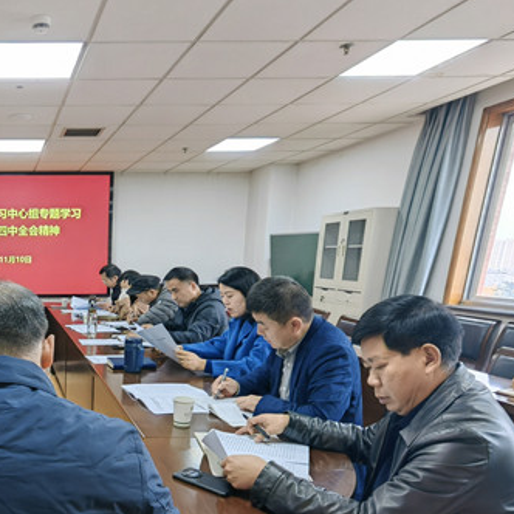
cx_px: 2
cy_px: 389
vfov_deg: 56.0
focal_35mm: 27
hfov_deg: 48.7
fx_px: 454
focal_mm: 1.76
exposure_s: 1/33.3
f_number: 2.2
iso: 80
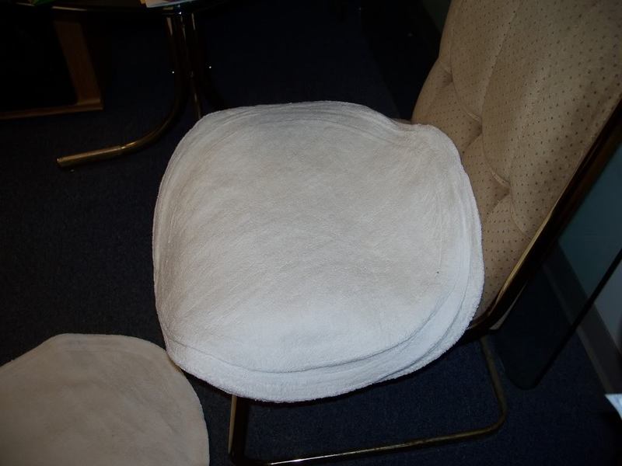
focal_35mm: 37
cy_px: 233
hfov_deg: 50.1
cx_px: 311
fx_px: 665
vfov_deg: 38.7
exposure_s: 1/60
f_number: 2.8
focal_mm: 7.8
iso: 80
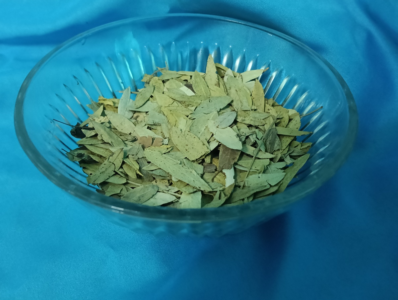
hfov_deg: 65.2
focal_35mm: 27
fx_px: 311
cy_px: 150
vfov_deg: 51.5
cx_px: 199
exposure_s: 1/14.3
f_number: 1.8
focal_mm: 3.98
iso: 1250
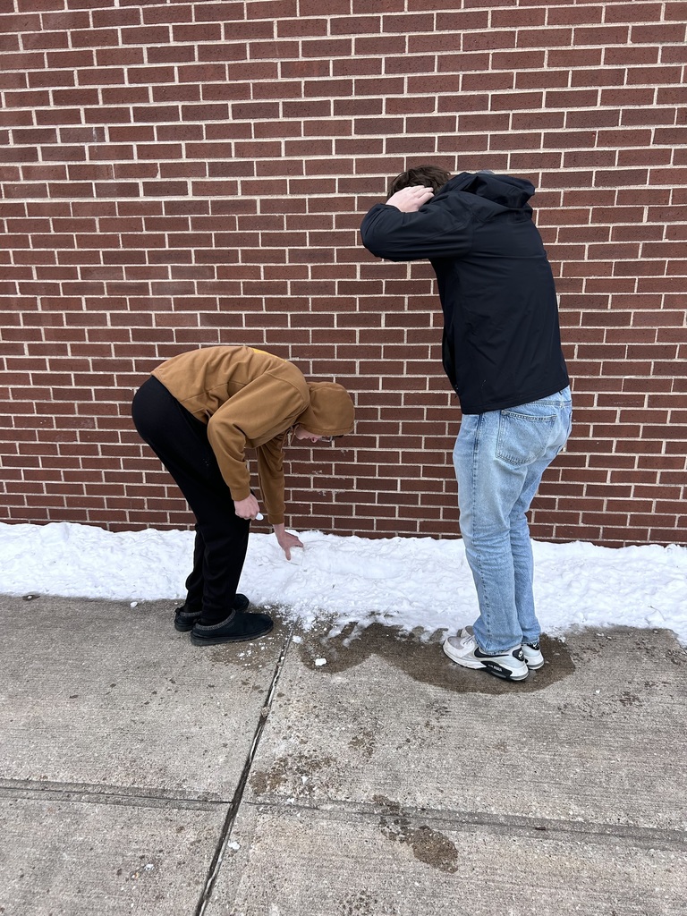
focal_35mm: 26
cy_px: 458
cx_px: 344
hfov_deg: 53.1
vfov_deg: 67.3
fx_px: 688
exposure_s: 1/1266
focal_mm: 5.7
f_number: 1.5
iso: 50
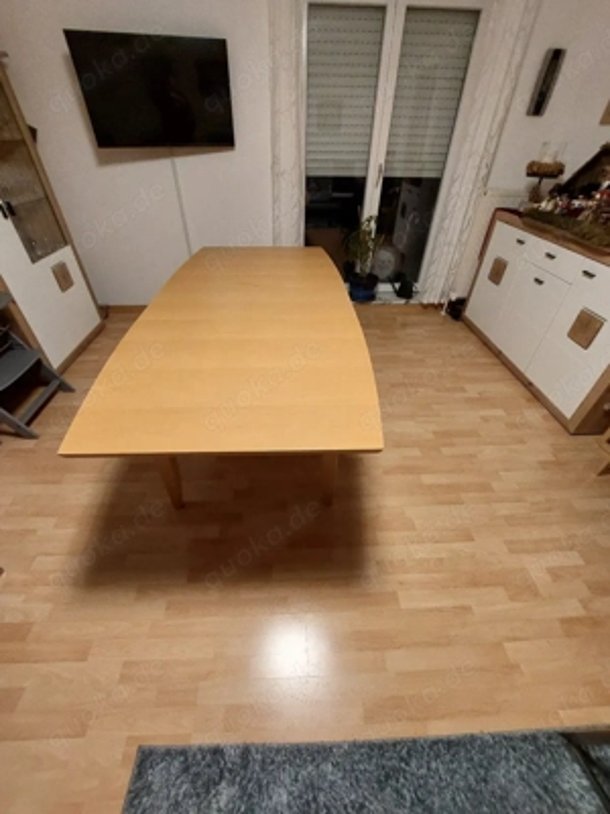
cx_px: 305
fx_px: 305
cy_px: 407
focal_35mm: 13
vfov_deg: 106.2
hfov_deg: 89.9
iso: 320
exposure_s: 1/50
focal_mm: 1.74
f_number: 2.2
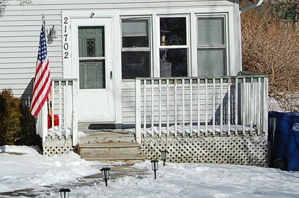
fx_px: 1220
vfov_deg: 9.3
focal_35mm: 147
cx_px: -21
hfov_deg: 13.7
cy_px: 16
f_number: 11
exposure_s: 1/400
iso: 200
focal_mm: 40
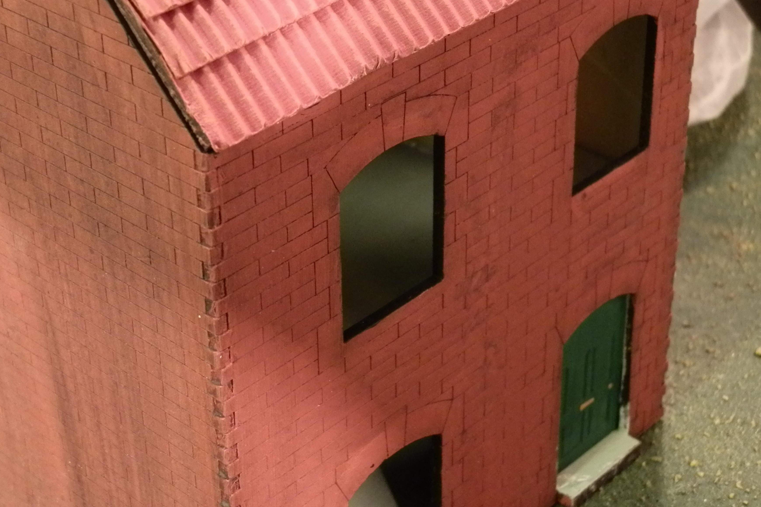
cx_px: 343
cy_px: 186
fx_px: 1649
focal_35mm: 78
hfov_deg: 26.0
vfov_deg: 17.5
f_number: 3.7
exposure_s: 1/8
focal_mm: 10.99
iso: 400
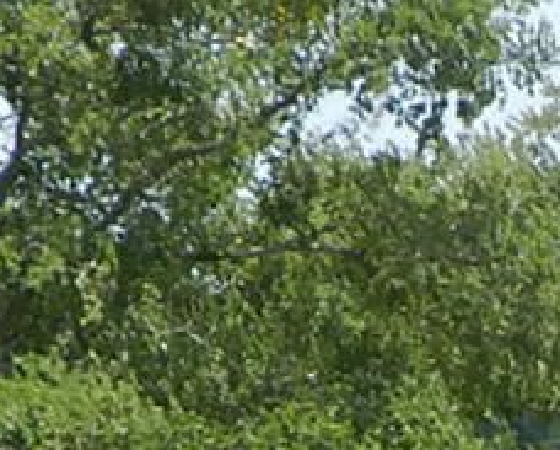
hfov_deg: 1.7
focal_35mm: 1147
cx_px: 756
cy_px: 885
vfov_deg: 1.4
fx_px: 19035
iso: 160
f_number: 5.1
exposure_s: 1/360
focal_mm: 47.2
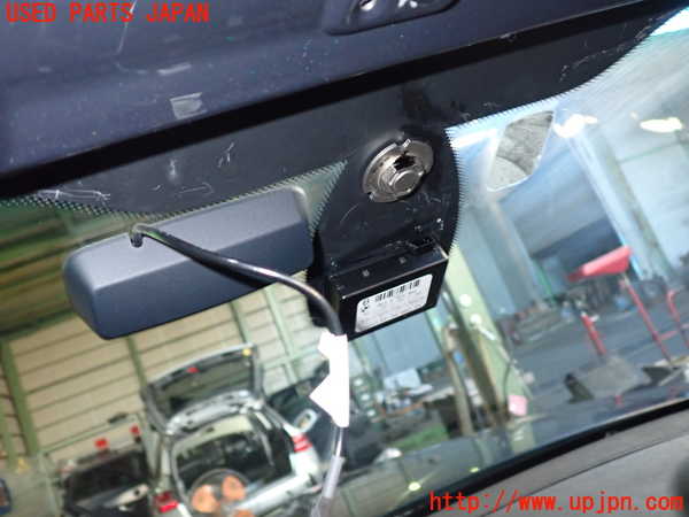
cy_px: 258
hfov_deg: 60.0
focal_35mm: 30
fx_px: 597
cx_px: 344
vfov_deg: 46.8
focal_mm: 5.4
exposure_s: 1/13
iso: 500
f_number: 6.3
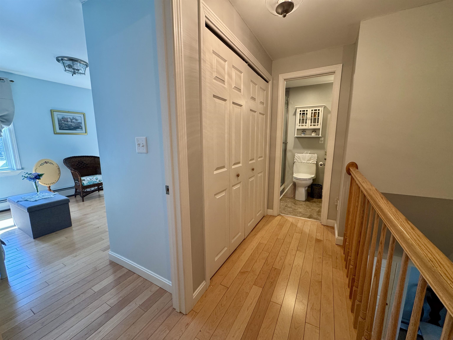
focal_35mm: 14
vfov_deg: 85.7
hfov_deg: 102.1
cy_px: 170
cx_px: 226
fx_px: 183
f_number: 2.2
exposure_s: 1/120
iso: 200
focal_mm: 2.22
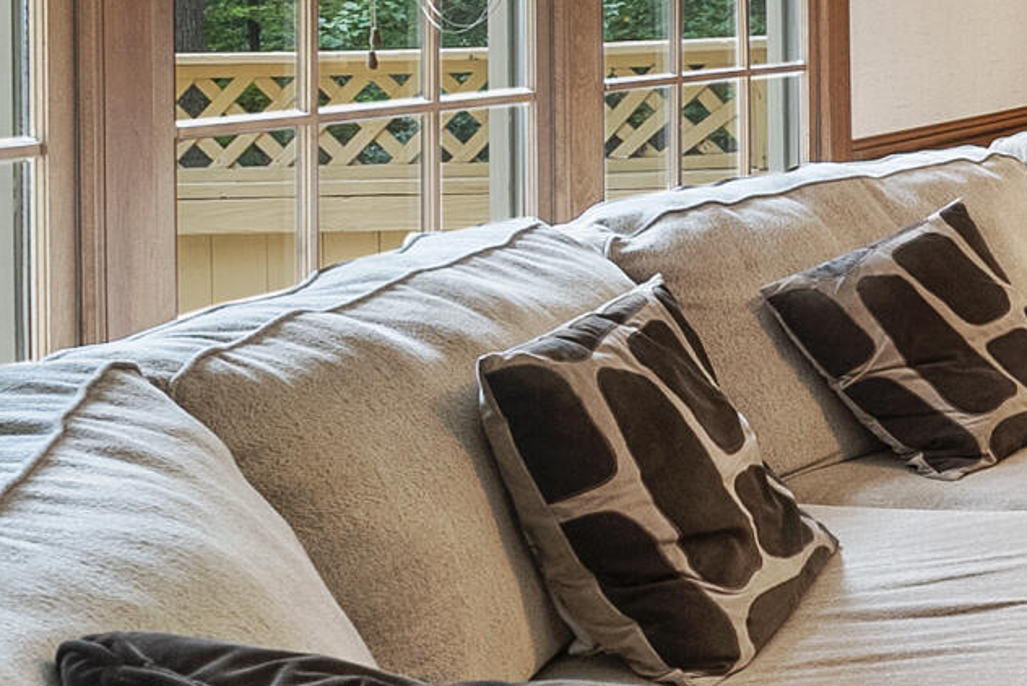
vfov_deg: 22.5
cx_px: 1718
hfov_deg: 23.6
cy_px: -67
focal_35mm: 57
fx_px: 1627
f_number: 7.1
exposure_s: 1/2
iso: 800
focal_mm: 12
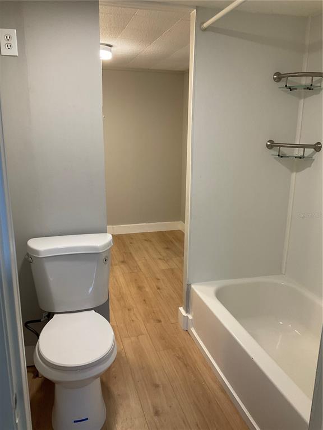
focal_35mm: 29
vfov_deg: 61.7
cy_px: 215
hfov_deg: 48.2
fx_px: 361
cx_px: 162
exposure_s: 1/60
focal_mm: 3
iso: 64
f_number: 1.8
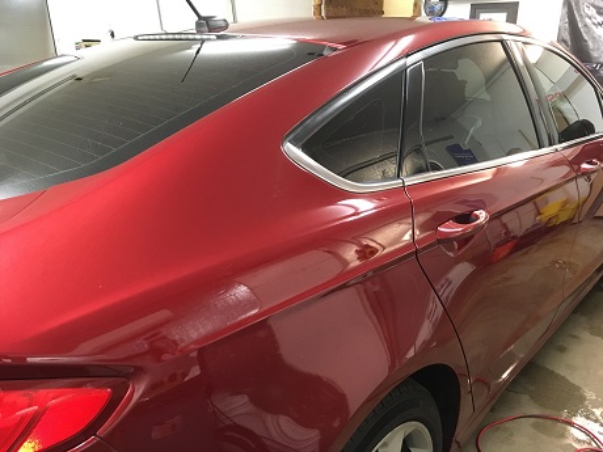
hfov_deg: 61.7
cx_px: 302
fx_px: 505
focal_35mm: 29
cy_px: 226
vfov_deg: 48.2
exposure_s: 1/30
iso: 200
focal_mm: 4.15
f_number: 2.2
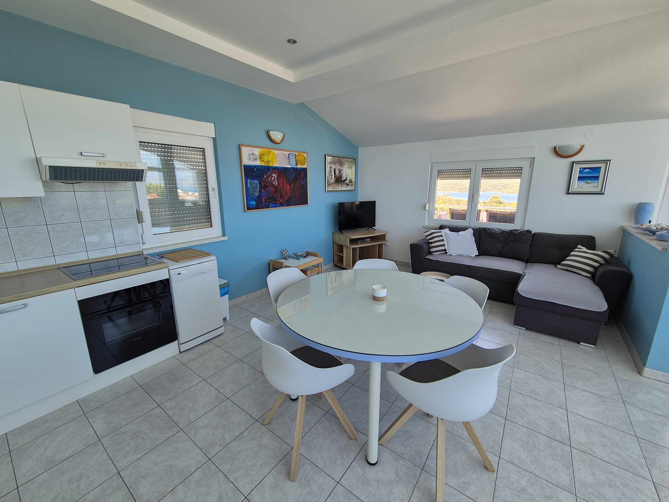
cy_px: 251
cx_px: 334
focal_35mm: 13
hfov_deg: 106.2
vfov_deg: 89.9
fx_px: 251
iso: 64
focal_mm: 2.2
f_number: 2.2
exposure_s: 1/100
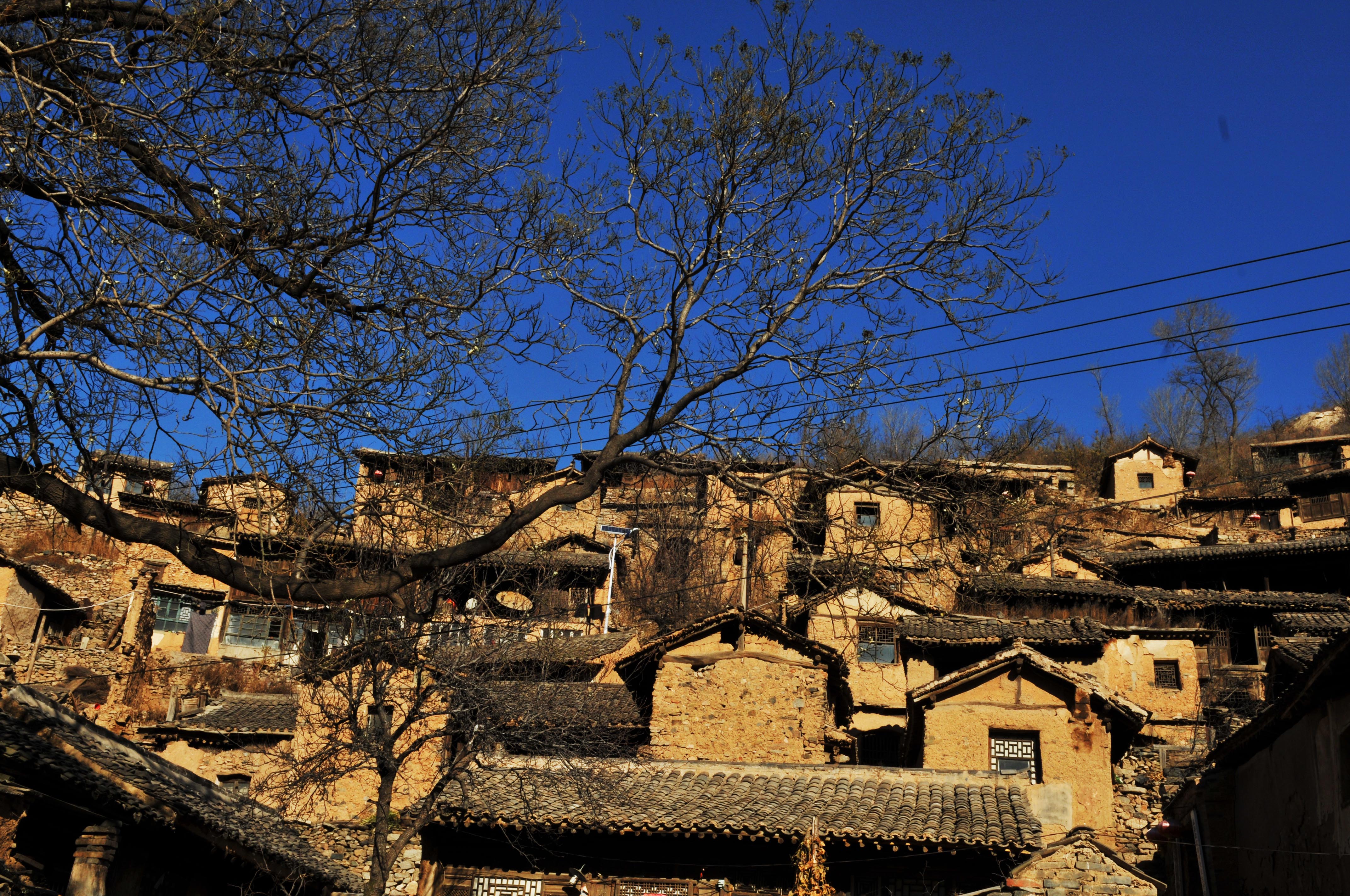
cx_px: 675
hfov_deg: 53.2
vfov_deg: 36.8
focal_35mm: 36
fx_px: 1348
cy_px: 448
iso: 200
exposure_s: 1/320
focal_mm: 24
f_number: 13
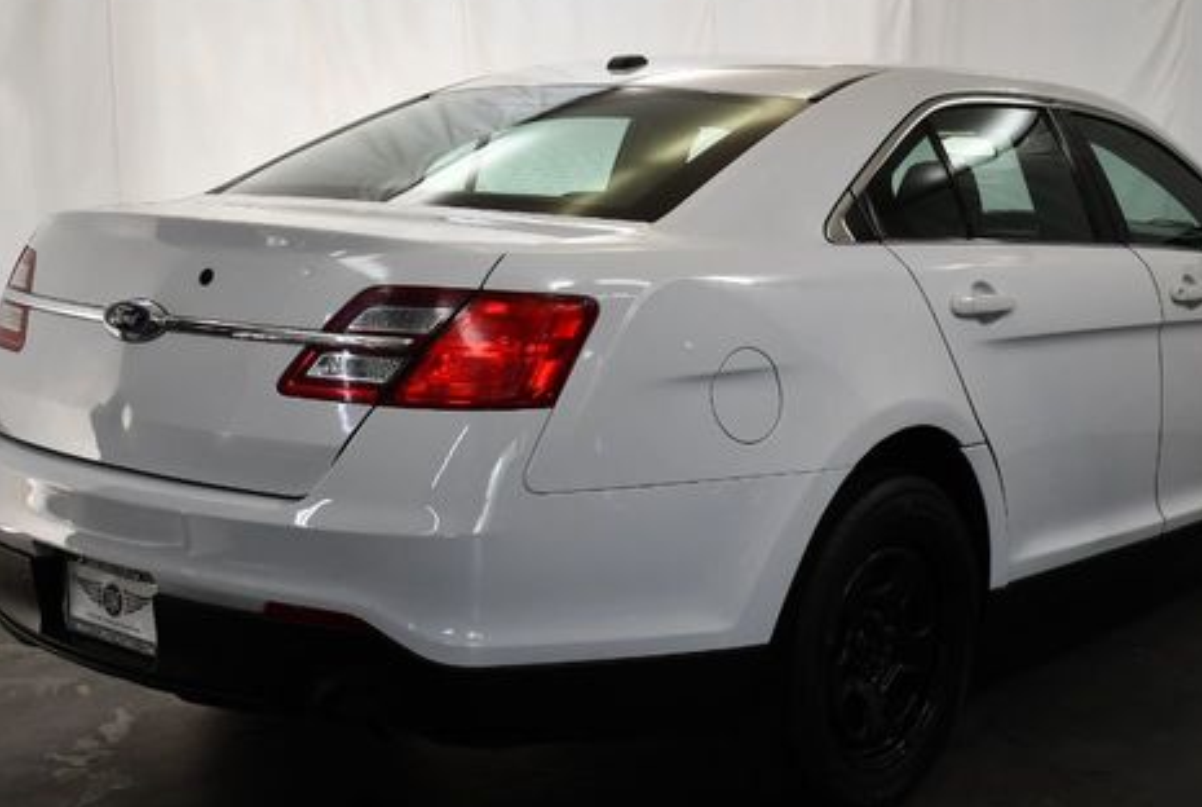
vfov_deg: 24.7
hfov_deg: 36.1
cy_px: 350
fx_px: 1840
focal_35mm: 55
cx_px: 698
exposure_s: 1/250
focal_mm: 20
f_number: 3.5
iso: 400
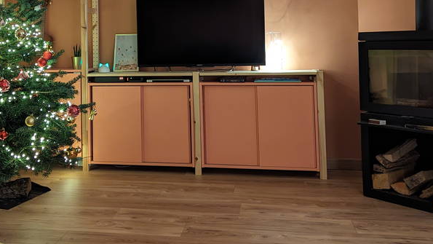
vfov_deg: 25.8
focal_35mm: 45
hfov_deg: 45.0
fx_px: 517
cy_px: 28
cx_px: 158
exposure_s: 1/27.4
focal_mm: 6.81
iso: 618
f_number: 1.85
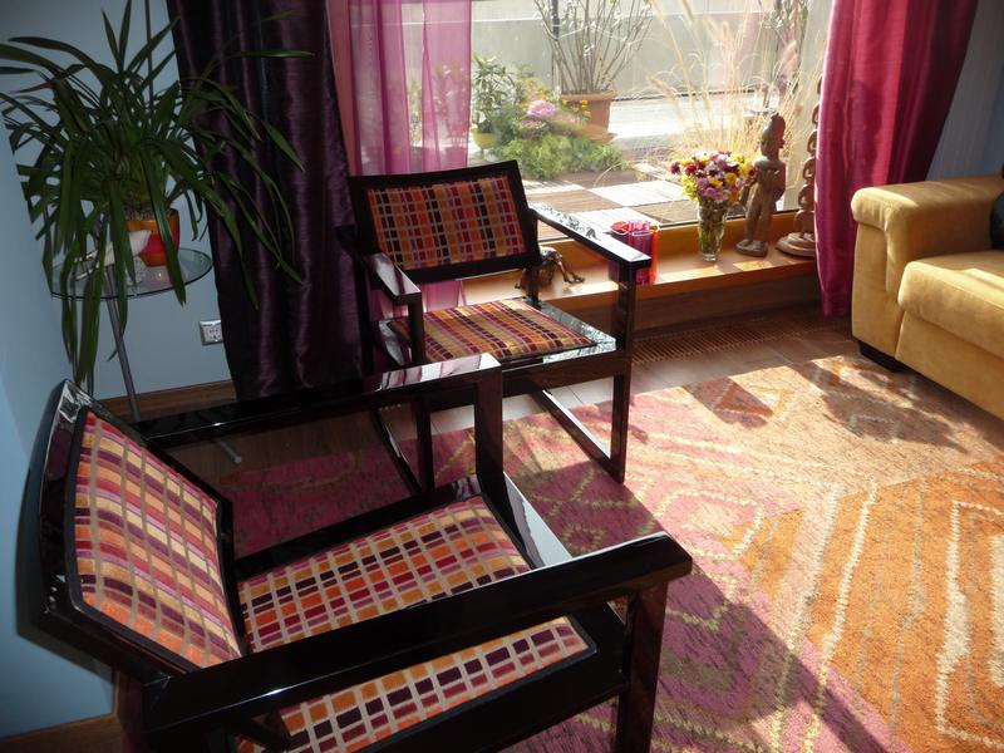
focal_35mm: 28
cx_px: 502
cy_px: 376
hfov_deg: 63.4
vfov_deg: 49.7
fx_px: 812
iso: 100
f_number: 3.3
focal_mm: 4.7
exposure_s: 1/160
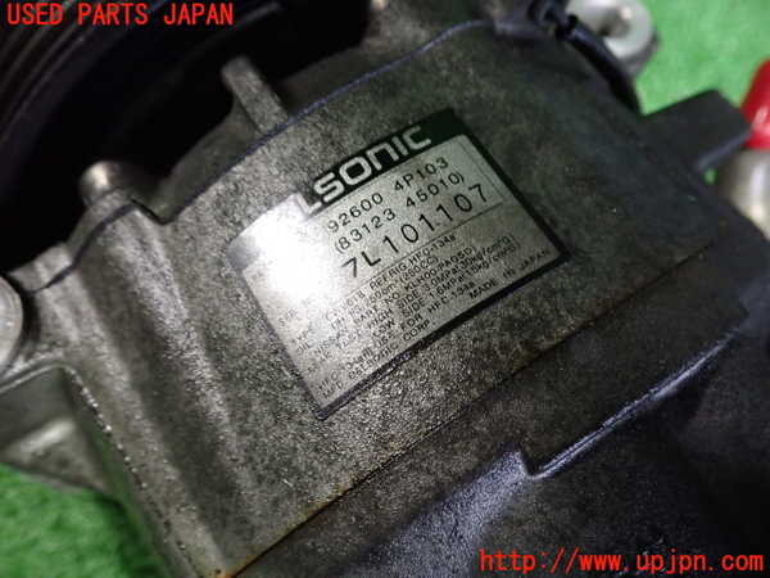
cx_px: 385
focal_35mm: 30
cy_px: 289
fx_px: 667
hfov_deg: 60.0
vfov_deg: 46.8
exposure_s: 1/30
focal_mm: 5.4
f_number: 2.3
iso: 640
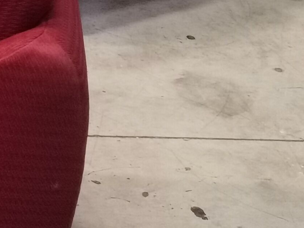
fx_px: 1239
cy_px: -42
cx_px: -355
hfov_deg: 12.0
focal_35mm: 141
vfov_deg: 10.4
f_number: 1.9
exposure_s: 1/25
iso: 640
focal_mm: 6.71
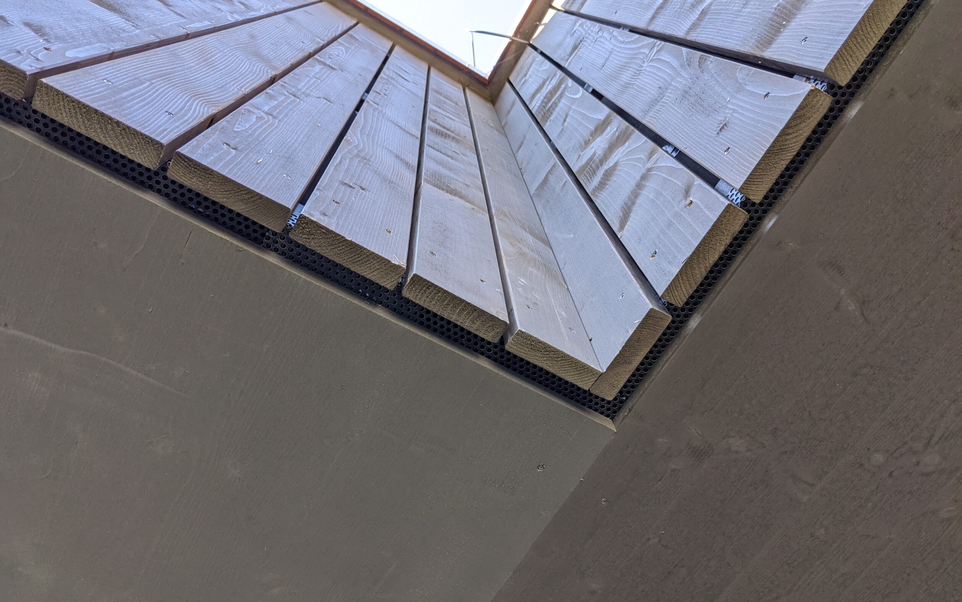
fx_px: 760
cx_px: 476
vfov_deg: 43.1
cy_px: 324
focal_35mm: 29
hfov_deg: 64.6
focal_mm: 4.38
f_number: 1.73
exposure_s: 1/325
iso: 54
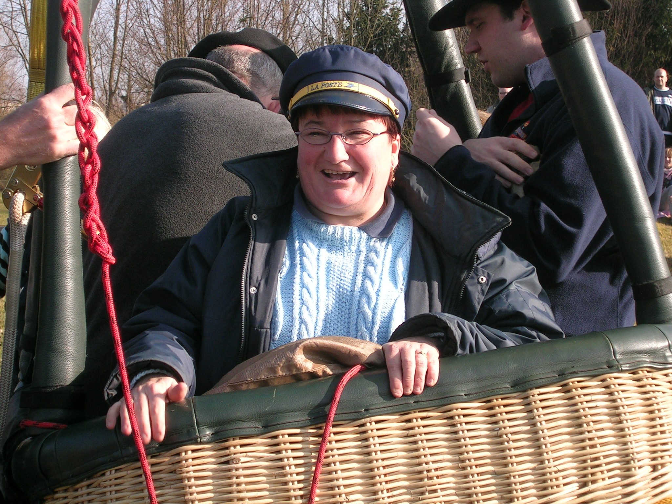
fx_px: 1670
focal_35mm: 86
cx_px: 336
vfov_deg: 17.2
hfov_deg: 22.8
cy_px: 252
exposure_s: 1/214
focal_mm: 13
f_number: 4.2
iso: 50
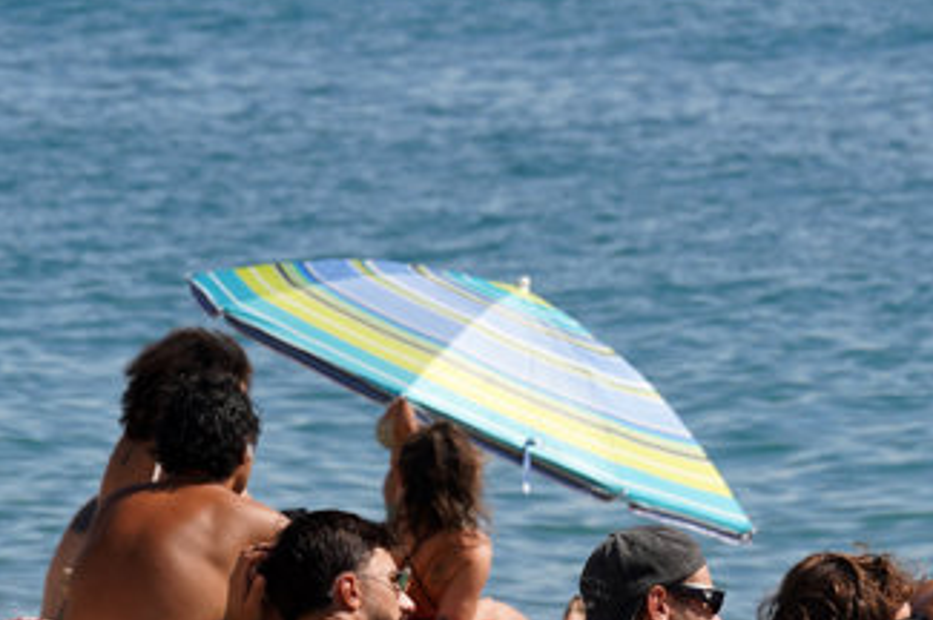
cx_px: 801
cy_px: 551
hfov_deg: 4.4
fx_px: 12220
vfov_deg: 2.9
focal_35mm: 472
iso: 100
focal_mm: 148
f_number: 7.1
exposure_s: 1/400
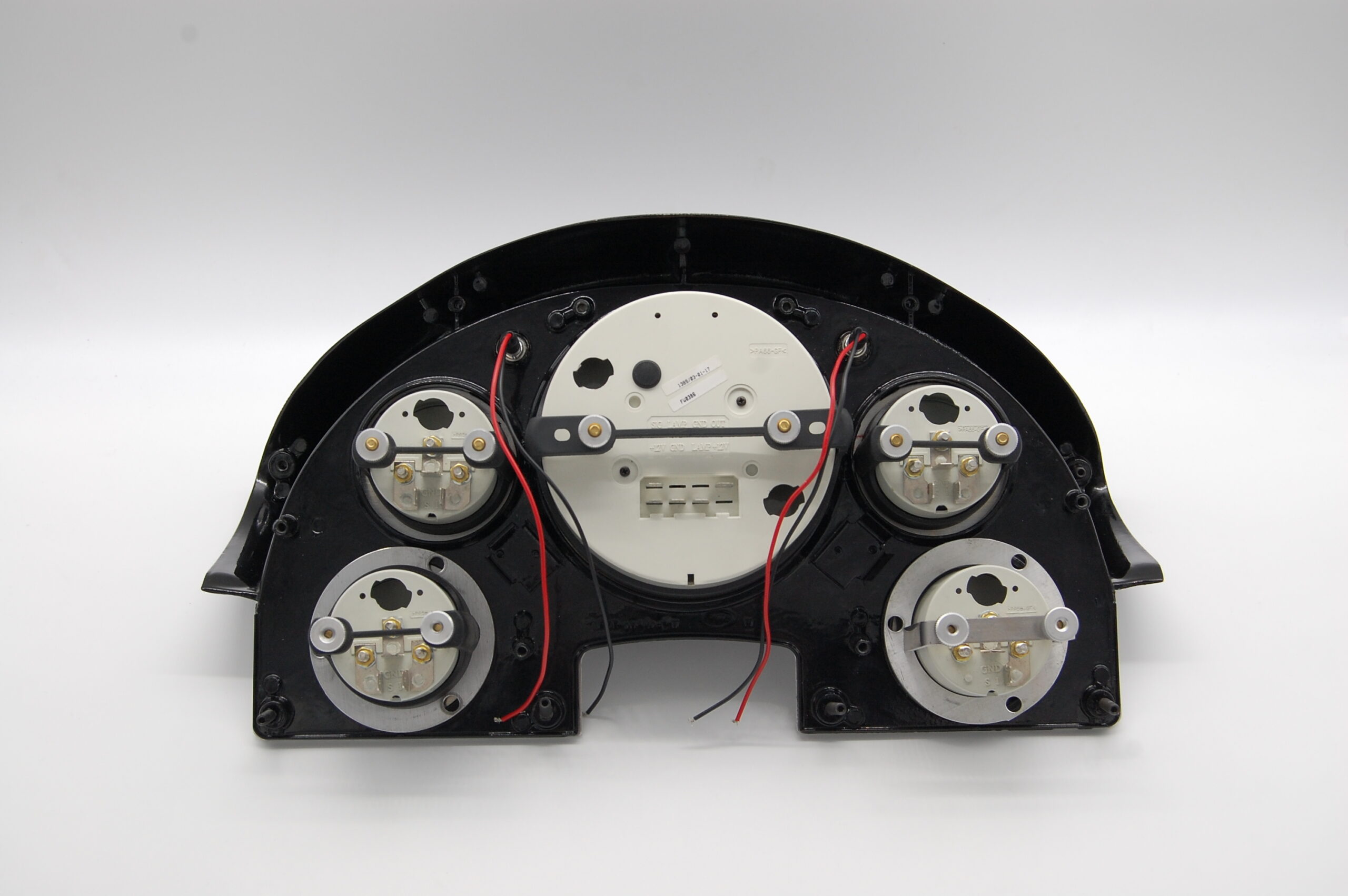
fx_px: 1908
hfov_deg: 38.9
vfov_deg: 26.4
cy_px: 448
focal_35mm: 51
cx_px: 674
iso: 400
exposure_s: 1/40
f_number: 7.1
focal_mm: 34
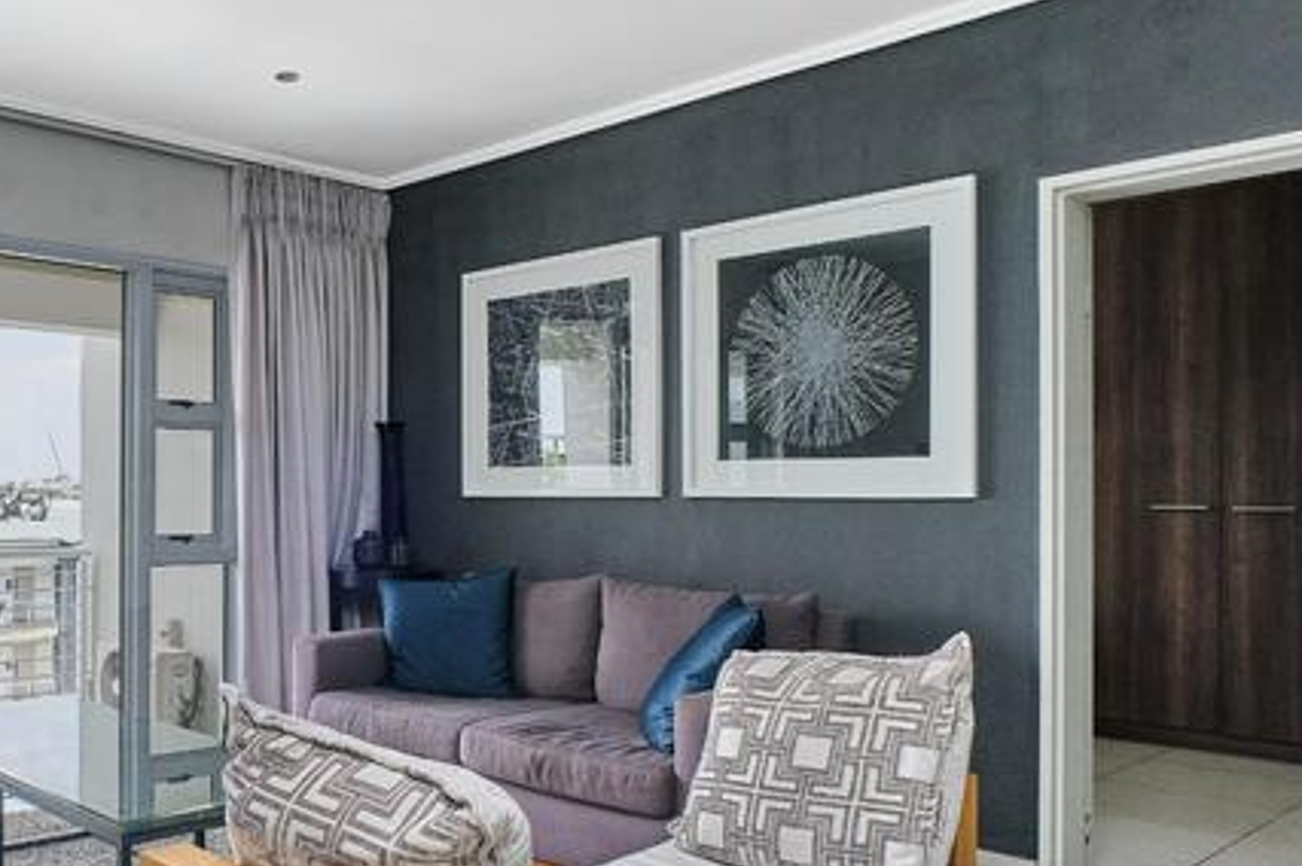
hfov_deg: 57.4
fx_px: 1084
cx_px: 262
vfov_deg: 43.4
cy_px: 514
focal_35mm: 30
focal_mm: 10.5
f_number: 8
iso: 800
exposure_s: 1/100
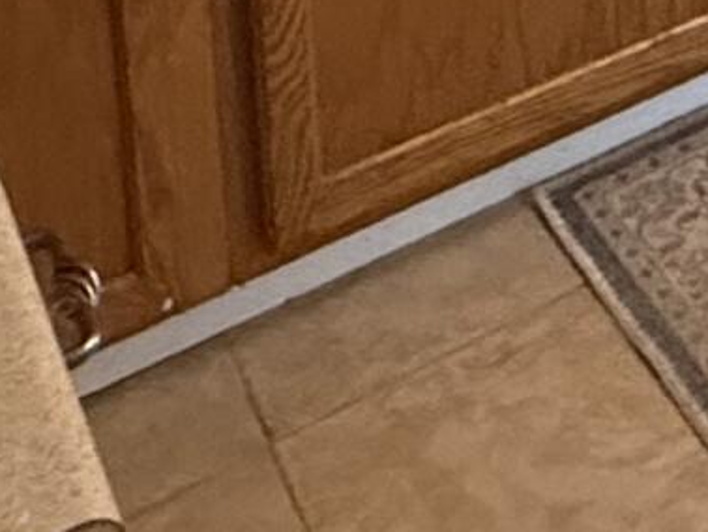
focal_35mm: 111
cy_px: -1122
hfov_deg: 16.2
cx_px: 1062
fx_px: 2272
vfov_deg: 9.8
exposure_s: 1/60
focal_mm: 2.22
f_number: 2.2
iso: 640
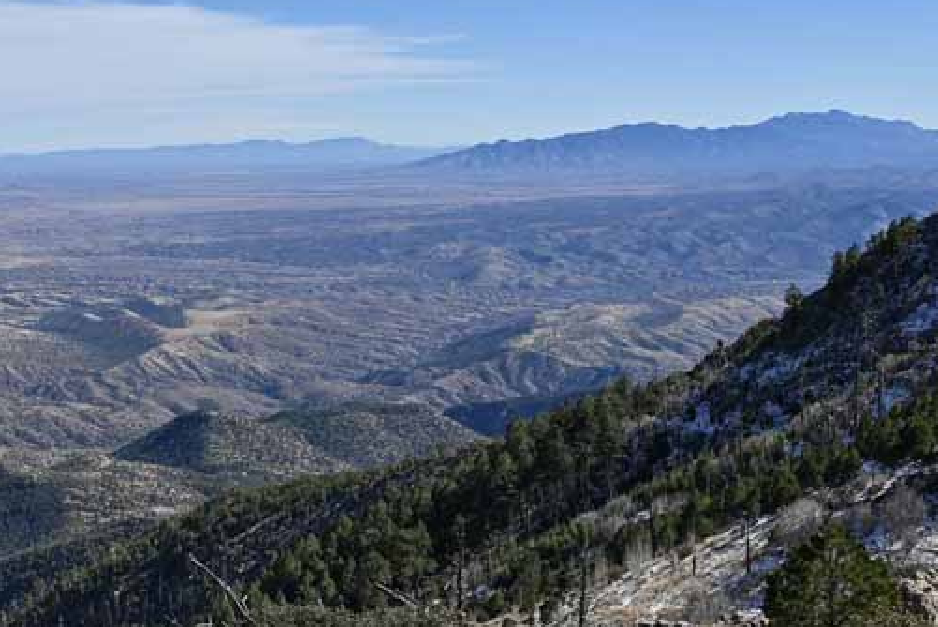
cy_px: 238
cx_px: 264
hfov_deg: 29.7
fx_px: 1747
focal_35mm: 67
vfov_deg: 20.3
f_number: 5.6
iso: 100
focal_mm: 42
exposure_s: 1/1250
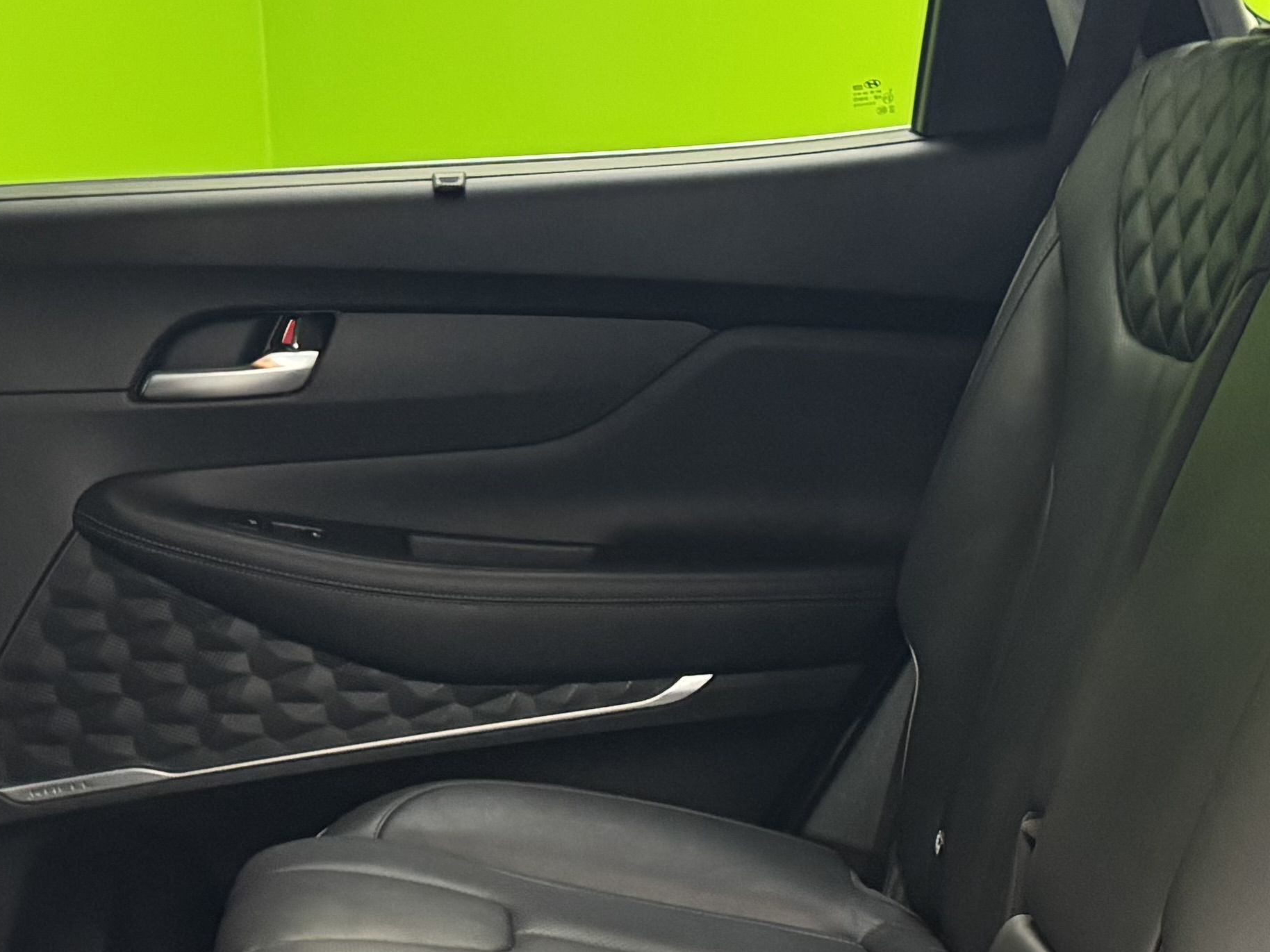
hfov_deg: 25.9
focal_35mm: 75
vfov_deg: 19.3
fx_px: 2752
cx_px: 809
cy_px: 864
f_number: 1.78
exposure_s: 1/33
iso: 640
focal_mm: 6.76
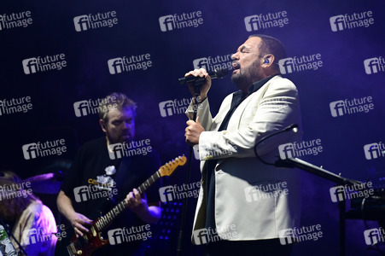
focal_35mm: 200
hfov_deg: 10.3
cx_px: 192
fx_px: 2137
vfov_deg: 6.9
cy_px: 128
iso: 1800
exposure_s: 1/320
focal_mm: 200
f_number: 3.5
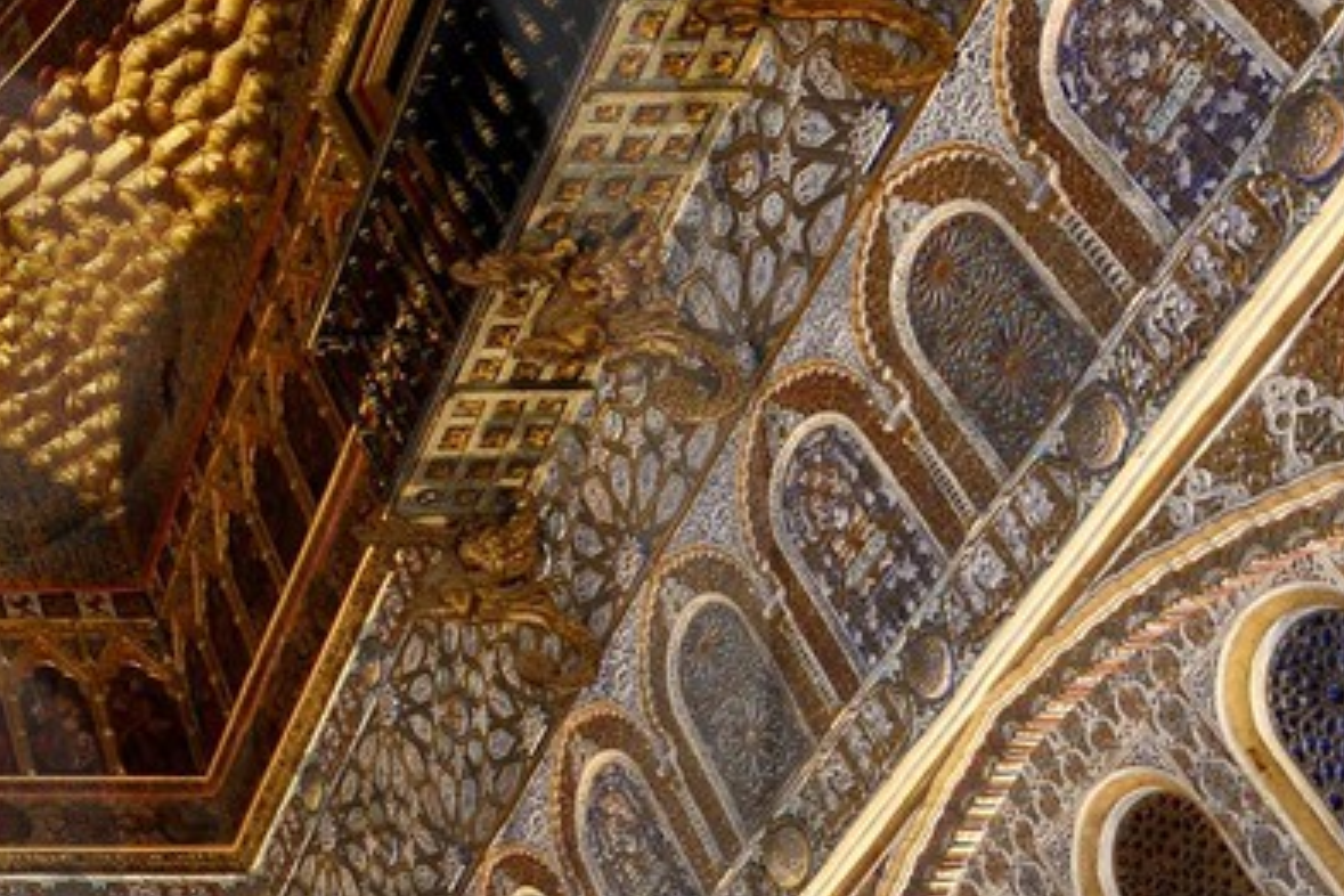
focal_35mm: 61
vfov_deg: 22.1
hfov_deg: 25.4
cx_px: -640
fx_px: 2277
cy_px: 614
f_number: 5
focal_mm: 15
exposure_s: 1/10
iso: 1600
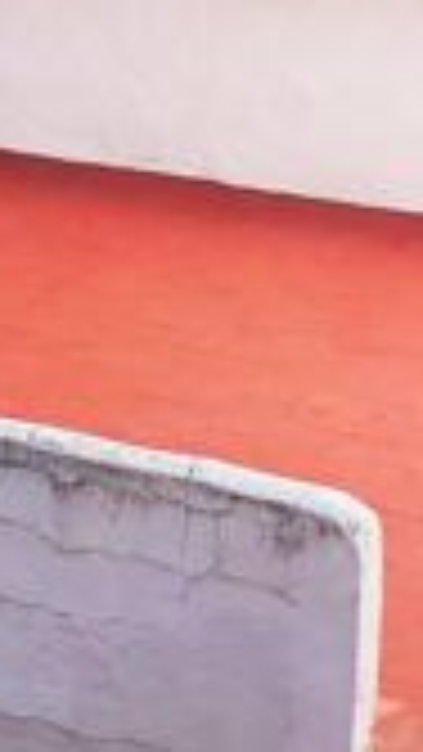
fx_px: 2571
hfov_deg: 9.4
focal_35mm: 129
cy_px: 324
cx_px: 29
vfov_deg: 16.6
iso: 20
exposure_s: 1/2114
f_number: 1.8
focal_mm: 3.99
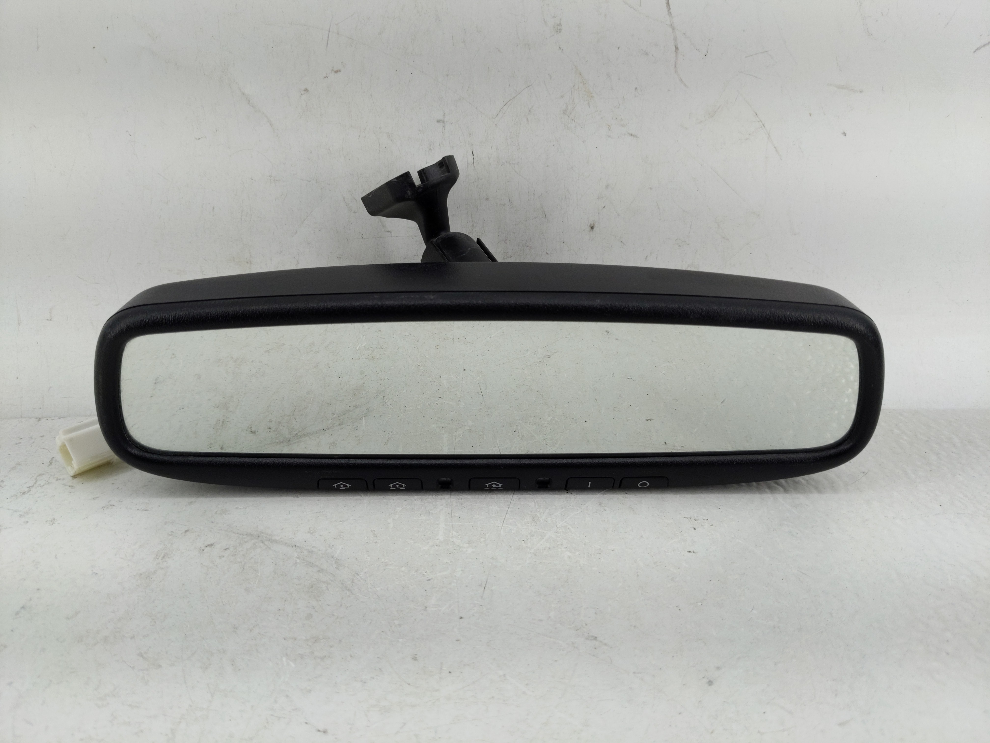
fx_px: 715
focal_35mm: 25
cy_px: 372
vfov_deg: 54.9
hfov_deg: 69.4
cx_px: 495
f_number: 1.73
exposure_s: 1/147
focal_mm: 4.38
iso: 55
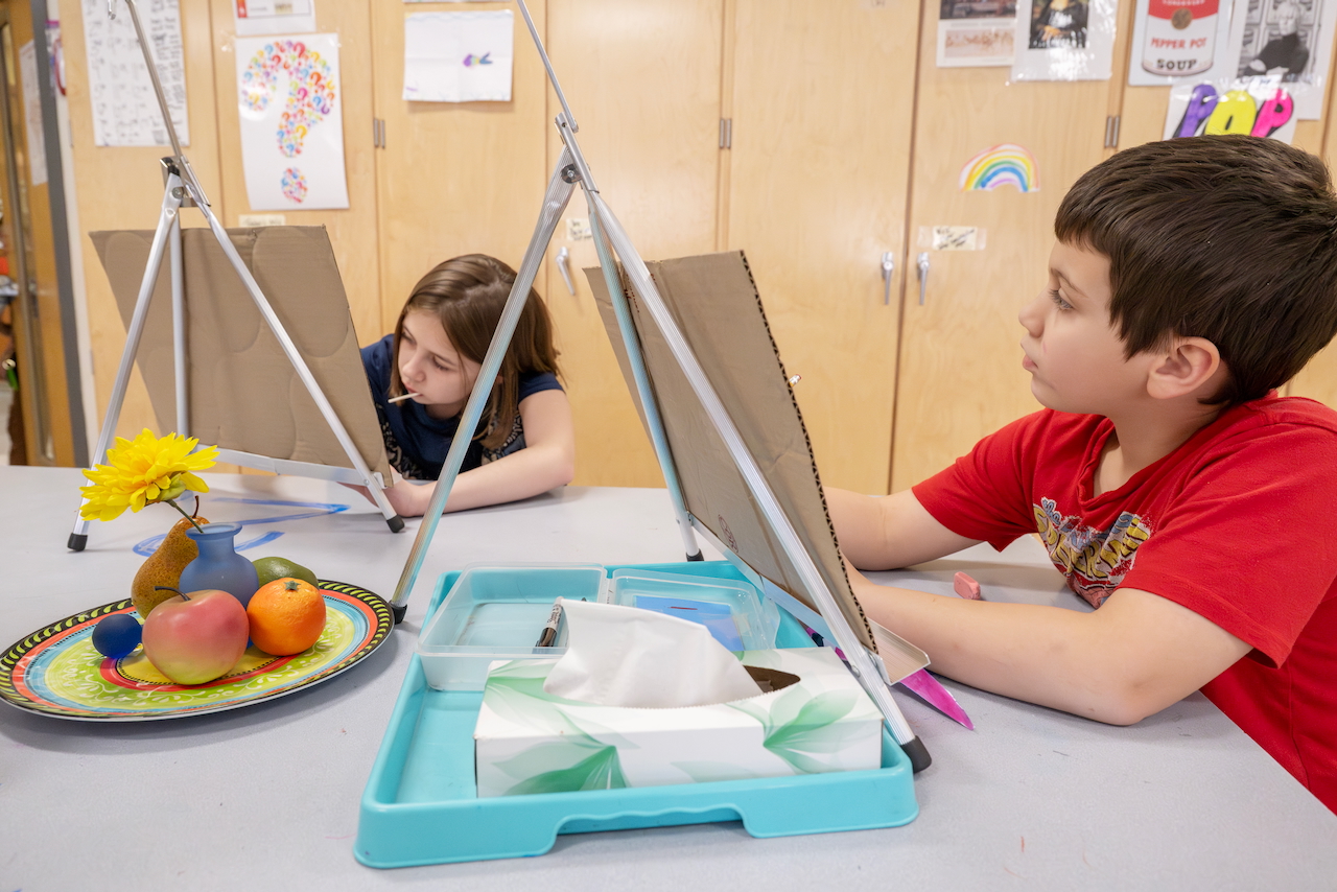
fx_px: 891
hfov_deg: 73.7
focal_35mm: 24
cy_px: 446
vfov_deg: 53.2
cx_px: 668
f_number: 5.6
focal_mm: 24
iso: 10000
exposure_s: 1/640
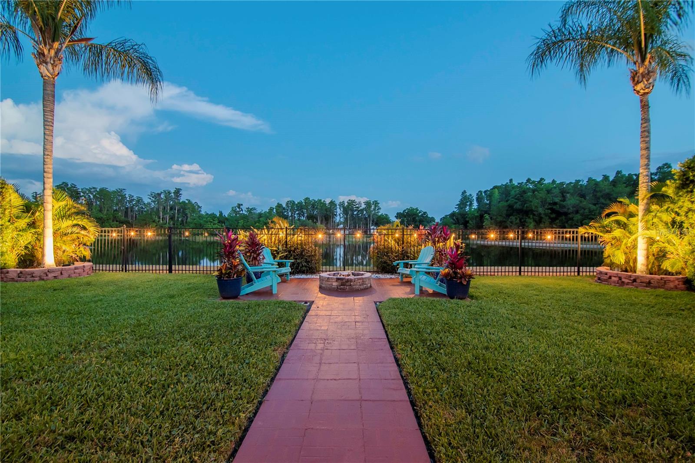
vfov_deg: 72.0
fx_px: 318
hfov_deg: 95.0
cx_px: 348
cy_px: 232
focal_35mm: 16
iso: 500
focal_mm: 11
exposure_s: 1/1.25
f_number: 6.3
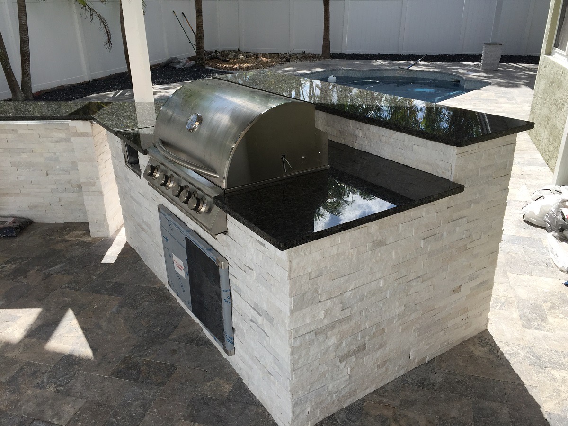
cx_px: 284
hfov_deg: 61.7
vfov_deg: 48.2
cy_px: 213
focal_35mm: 29
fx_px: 476
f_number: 2.2
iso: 32
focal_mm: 4.15
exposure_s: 1/1276
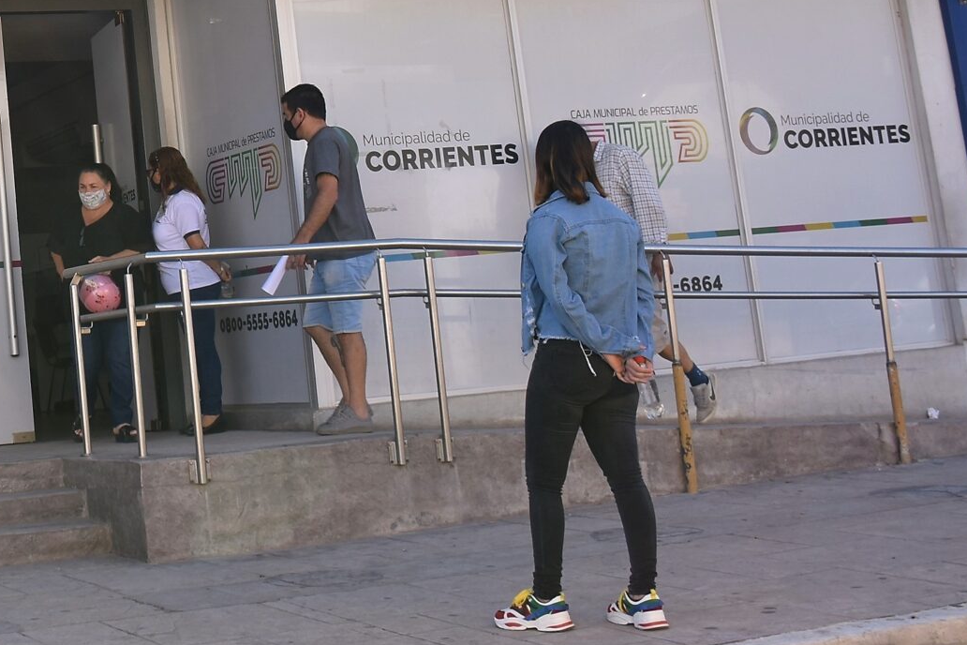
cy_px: -45
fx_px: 1800
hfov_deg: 27.6
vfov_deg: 19.5
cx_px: -87
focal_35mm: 67
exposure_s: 1/250
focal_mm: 18
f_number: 5.6
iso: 100
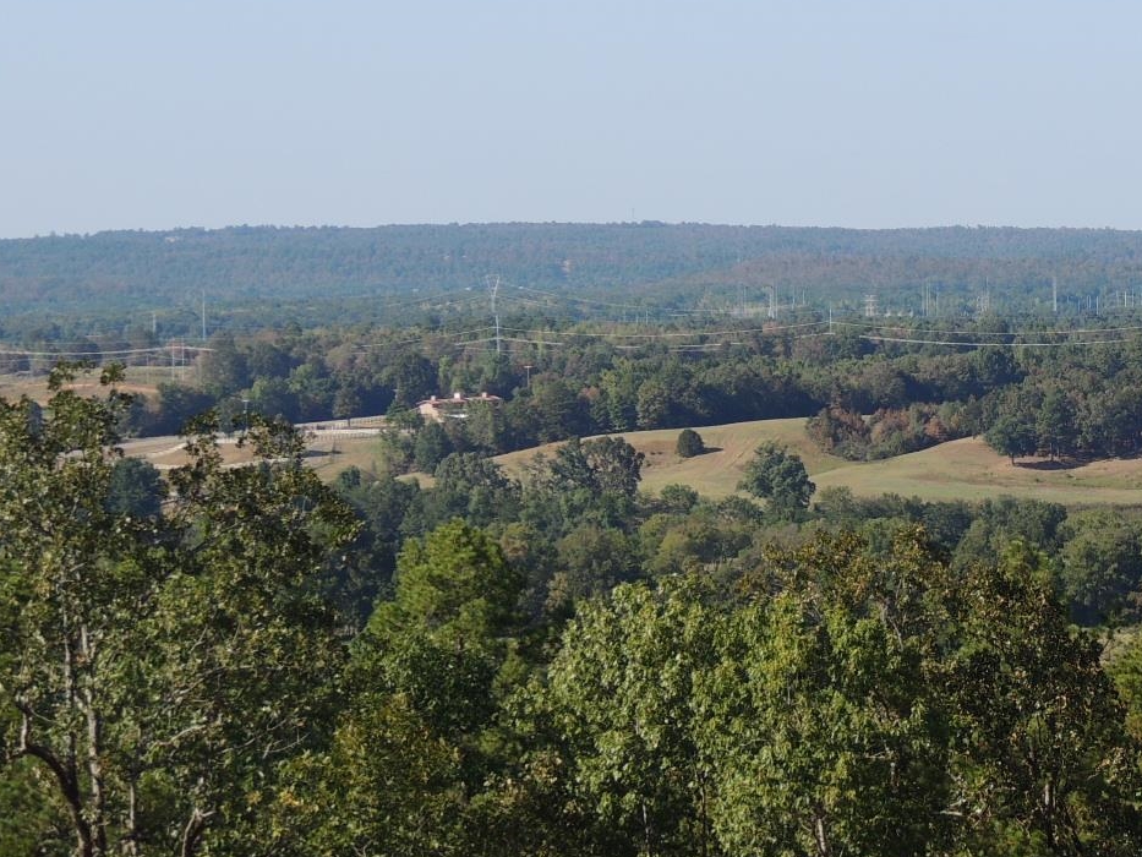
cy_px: 247
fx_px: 5939
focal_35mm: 180
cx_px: 939
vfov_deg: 8.2
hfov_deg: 10.9
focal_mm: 18.7
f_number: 4.2
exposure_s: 1/640
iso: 100
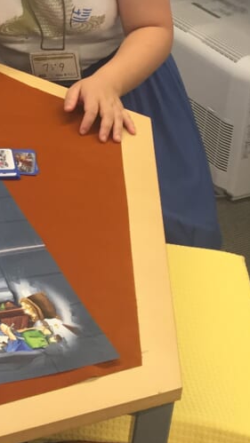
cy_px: 11
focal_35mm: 81
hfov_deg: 13.8
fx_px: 954
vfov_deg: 25.1
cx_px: -150
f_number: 2.2
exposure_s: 1/30
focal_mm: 4.15
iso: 32
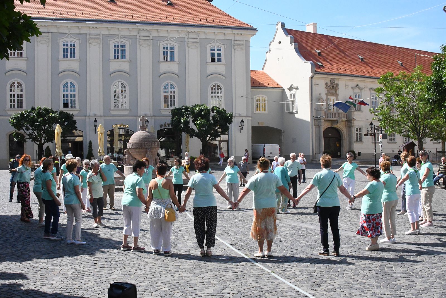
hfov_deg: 46.4
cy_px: 149
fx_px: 520
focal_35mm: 42
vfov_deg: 31.9
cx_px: 223
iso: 5000
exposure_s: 1/1250
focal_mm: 28
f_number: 20
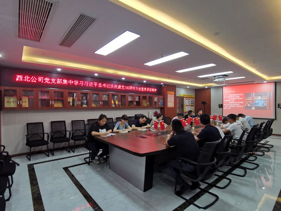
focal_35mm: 17
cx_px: 140
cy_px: 106
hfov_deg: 91.0
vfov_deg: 74.7
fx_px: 138
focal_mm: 2.26
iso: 320
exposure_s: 1/100
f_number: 2.2
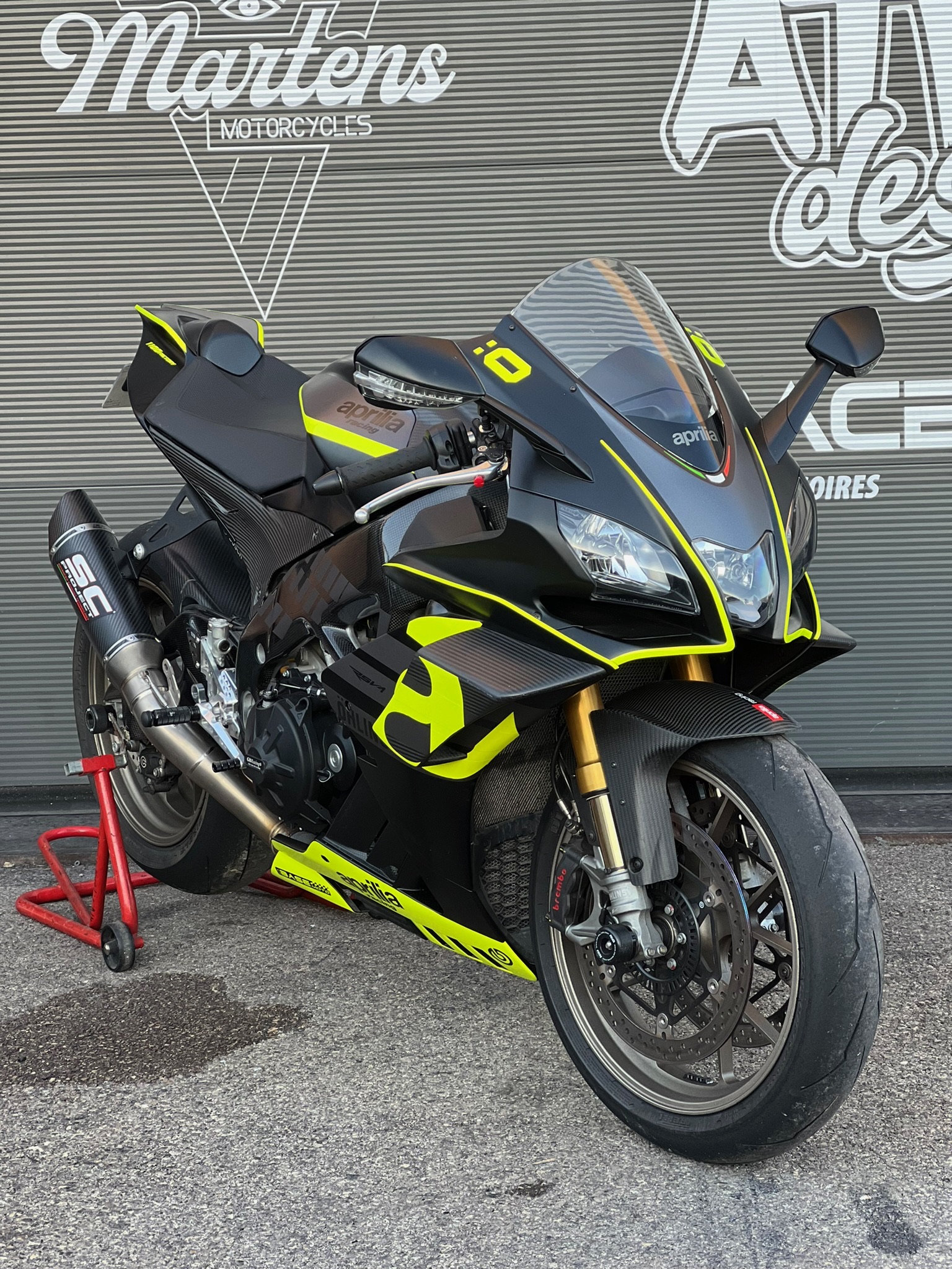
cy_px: 634
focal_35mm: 77
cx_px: 476
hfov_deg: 19.1
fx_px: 2824
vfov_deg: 25.3
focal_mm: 9
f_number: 2.8
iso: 125
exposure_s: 1/121
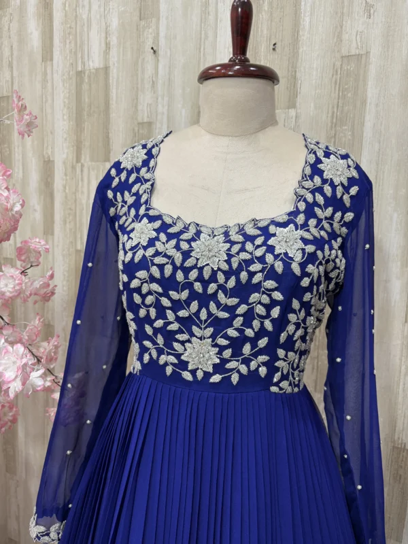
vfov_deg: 67.3
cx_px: 204
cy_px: 272
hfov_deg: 53.1
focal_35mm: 26
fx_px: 409
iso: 125
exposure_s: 1/100
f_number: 1.6
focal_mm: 6
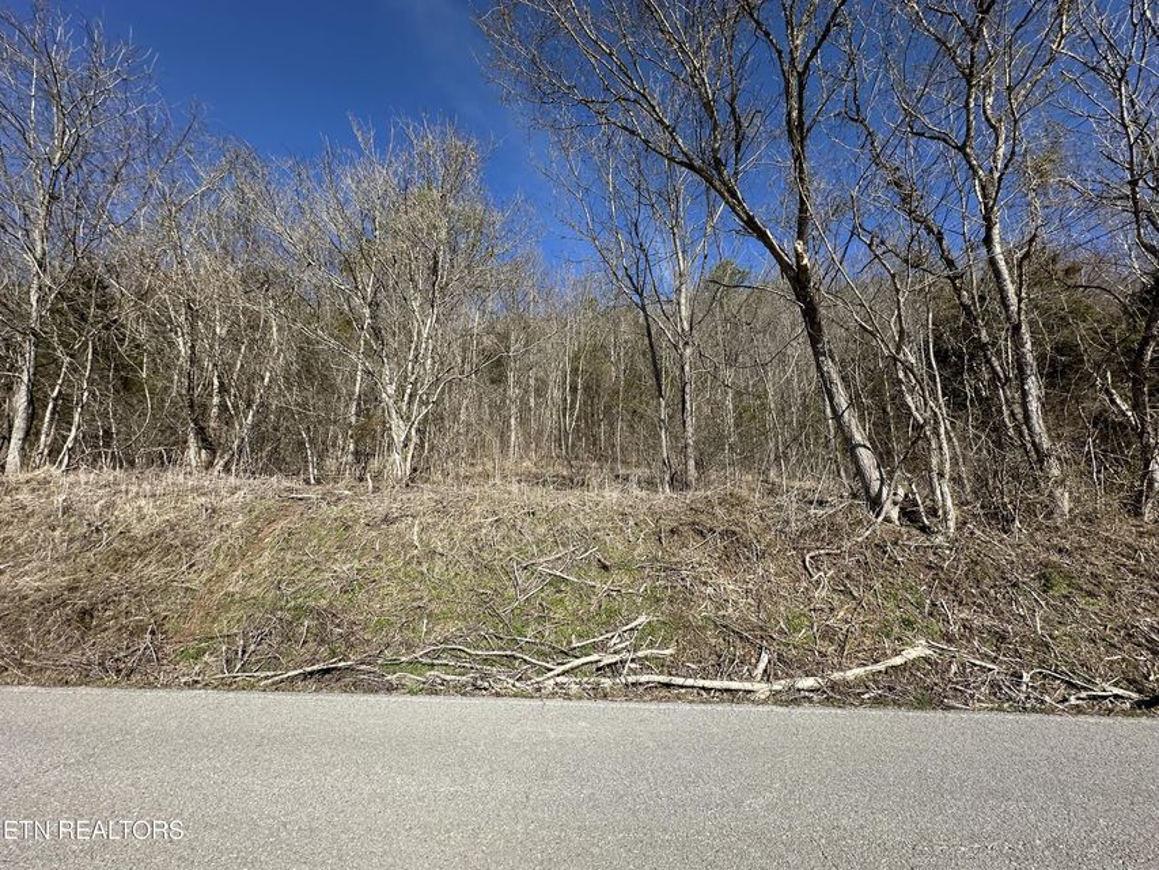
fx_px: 469
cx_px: 580
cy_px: 435
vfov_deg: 85.7
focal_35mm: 14
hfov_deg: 102.1
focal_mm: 2.22
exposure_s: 1/1401
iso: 40
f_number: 2.2
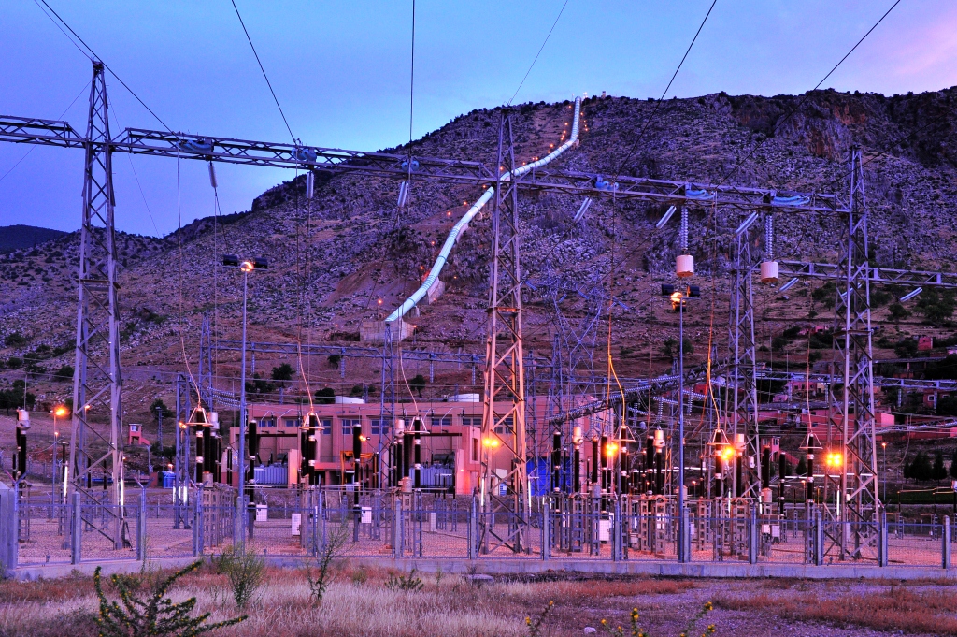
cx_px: 478
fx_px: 956
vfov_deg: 36.8
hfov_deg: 53.2
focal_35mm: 36
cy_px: 318
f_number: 8
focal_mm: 36
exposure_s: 1/125
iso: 1600
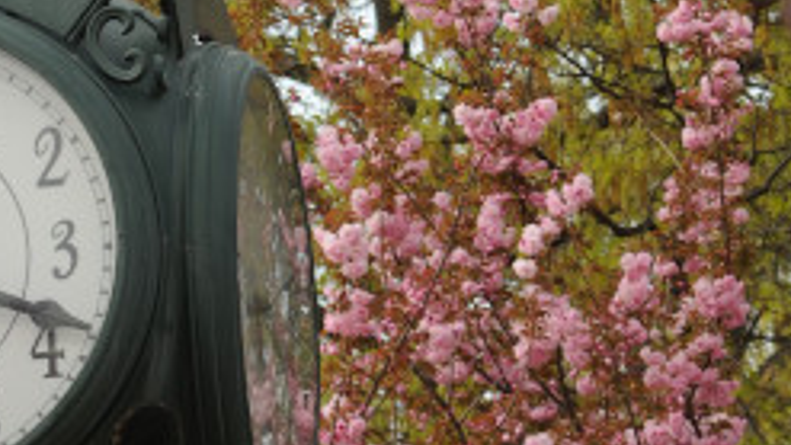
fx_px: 7027
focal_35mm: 335
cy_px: 562
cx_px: 115
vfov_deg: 3.6
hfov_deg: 6.4
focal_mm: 70
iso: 200
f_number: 4
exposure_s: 1/400
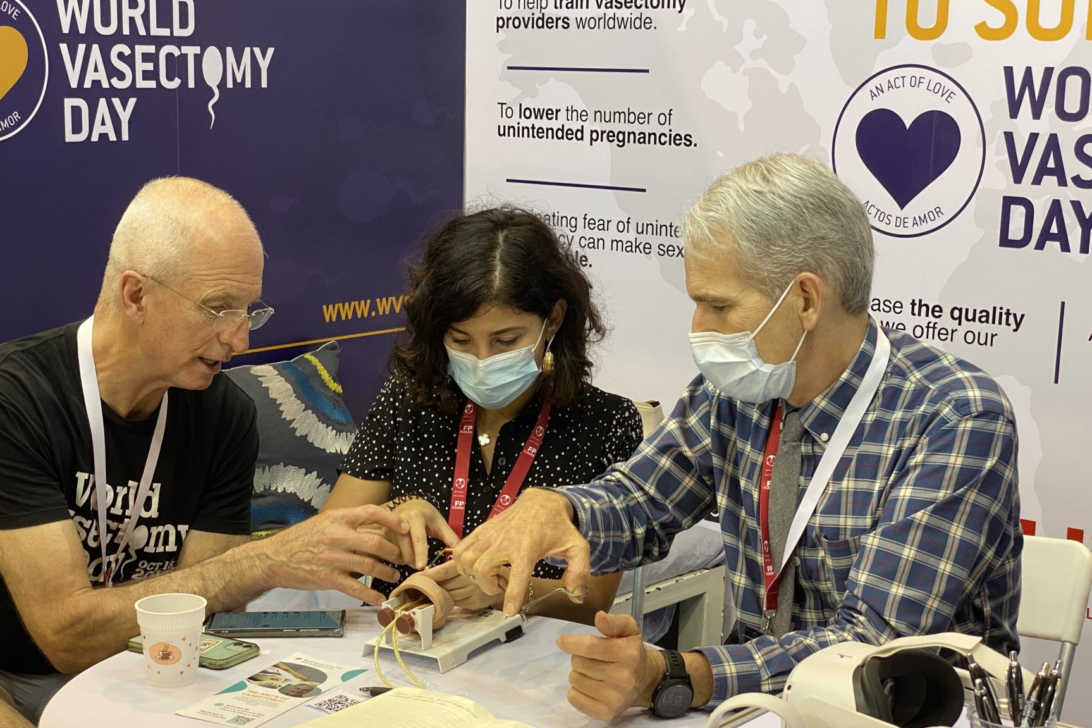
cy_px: 425
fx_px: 1880
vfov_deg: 21.9
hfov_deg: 32.4
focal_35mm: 62
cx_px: 488
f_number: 2
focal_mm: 6
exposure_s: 1/50
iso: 100
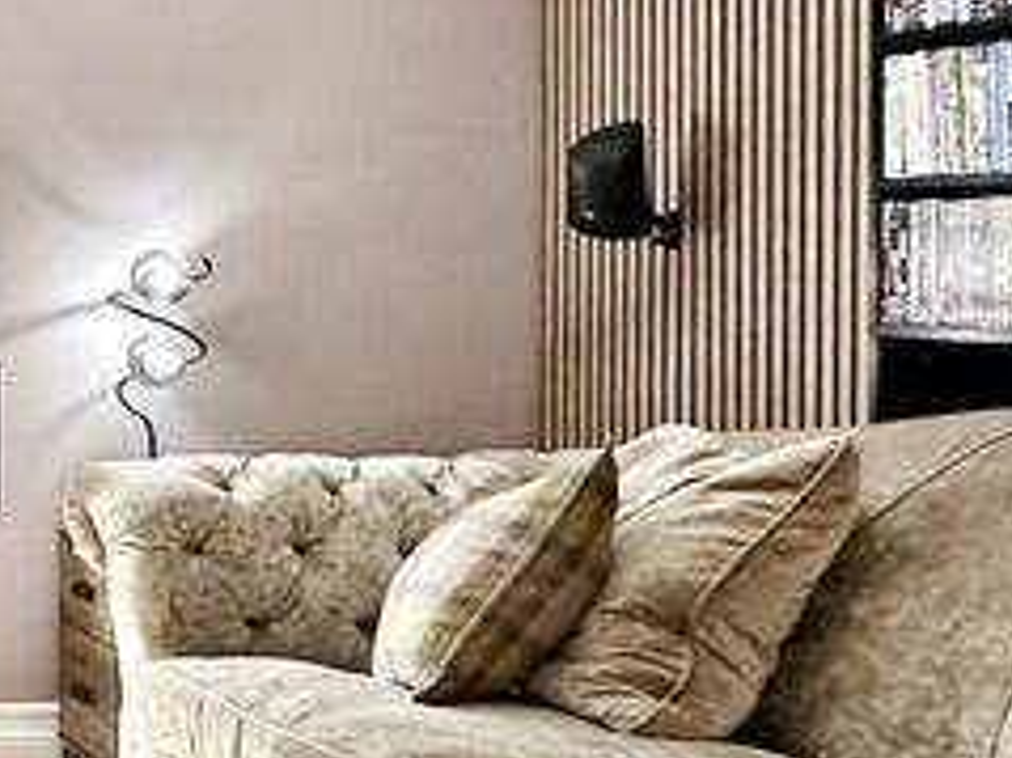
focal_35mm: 60
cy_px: 559
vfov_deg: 24.2
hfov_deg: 25.3
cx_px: -457
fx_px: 1753
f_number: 2.2
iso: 200
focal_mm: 2.22
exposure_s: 1/50
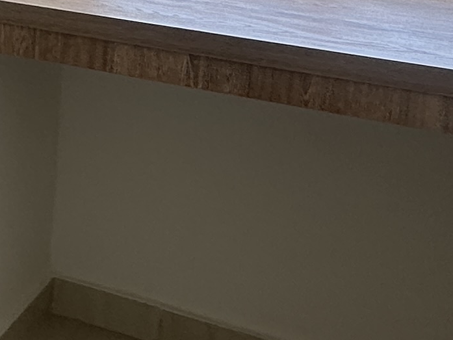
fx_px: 1060
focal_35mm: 81
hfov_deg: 20.8
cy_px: -118
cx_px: -211
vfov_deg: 17.0
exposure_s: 1/163
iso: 40
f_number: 2.2
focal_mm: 2.22
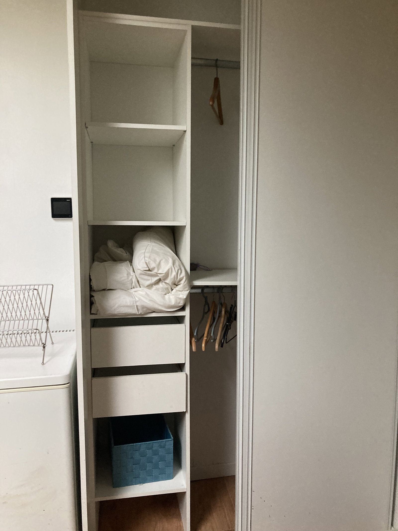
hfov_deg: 49.7
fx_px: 429
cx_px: 199
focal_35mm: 28
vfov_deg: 63.4
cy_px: 266
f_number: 1.8
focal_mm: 3.99
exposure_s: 1/60
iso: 320
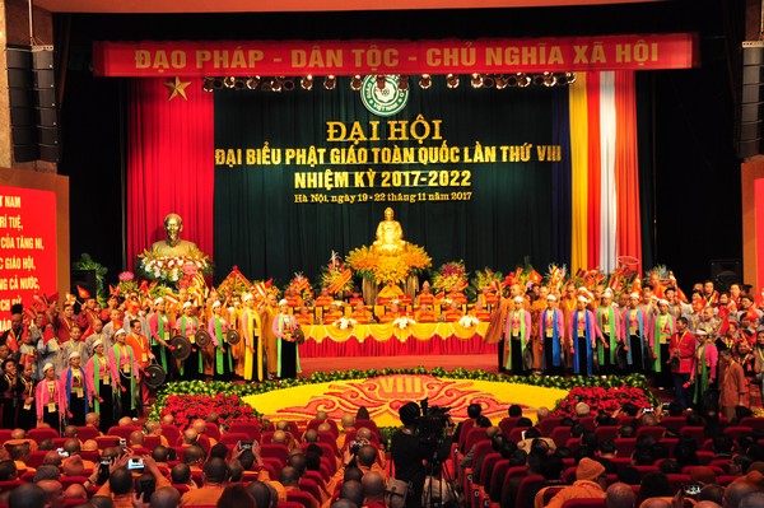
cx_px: 382
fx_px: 954
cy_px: 254
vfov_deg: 29.8
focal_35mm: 45
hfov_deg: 43.6
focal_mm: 30
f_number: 5
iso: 500
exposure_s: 1/60
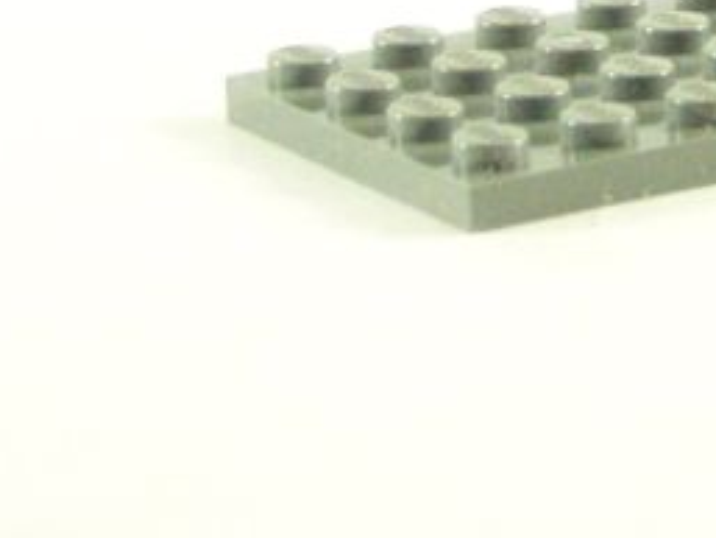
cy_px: -329
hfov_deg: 7.3
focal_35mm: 267
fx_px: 5525
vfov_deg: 5.5
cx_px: 1170
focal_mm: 11.1
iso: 400
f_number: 3.2
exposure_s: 1/60
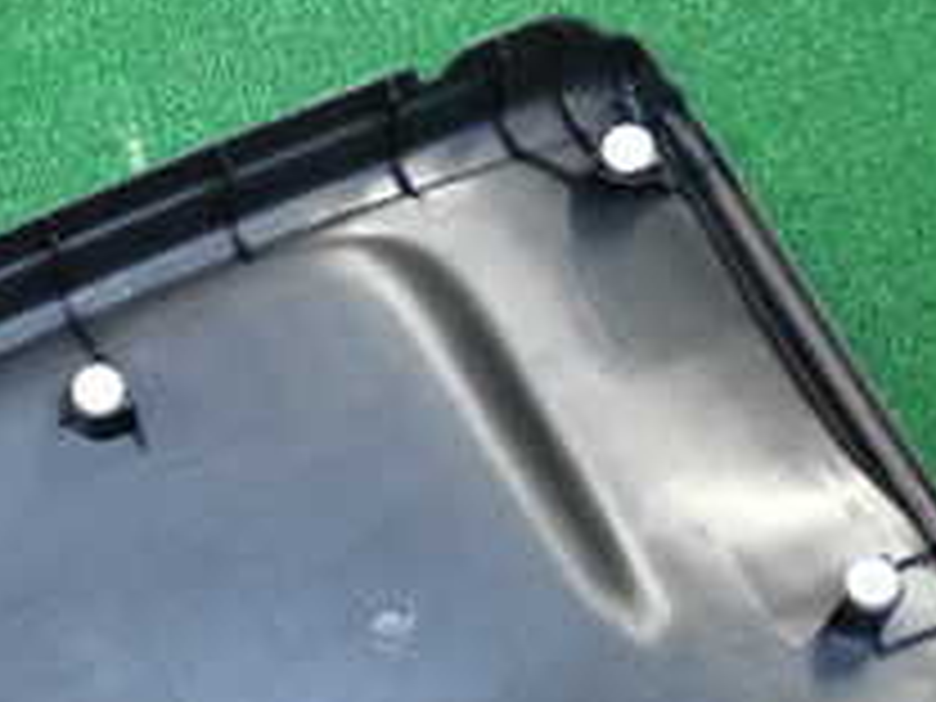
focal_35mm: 104
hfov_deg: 18.0
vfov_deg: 13.6
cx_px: -176
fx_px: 2812
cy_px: 954
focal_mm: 6.37
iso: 2500
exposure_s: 1/125
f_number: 2.5
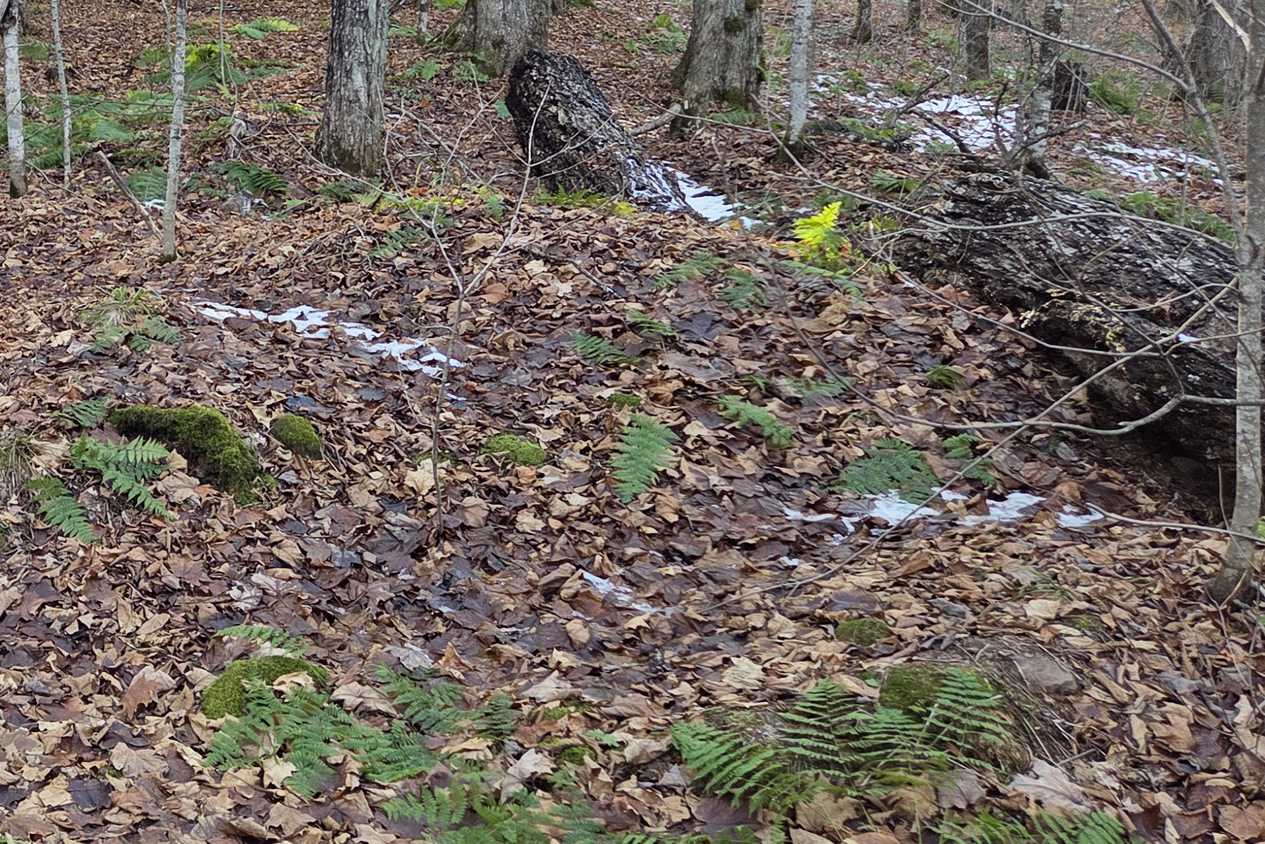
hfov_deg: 36.1
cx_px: 34
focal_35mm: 50
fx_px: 1757
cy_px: 235
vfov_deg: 26.7
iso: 64
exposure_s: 1/180
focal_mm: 5.4
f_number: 1.8
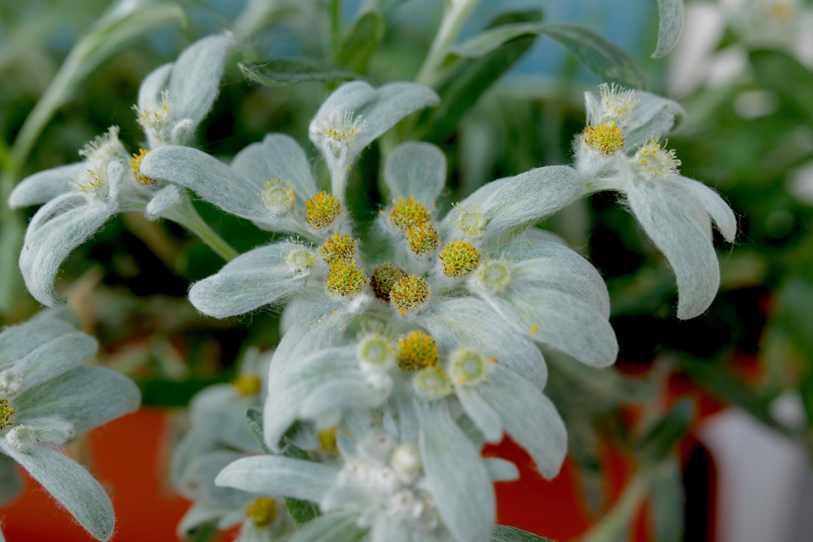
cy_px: 270
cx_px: 404
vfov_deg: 25.5
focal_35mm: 53
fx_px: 1197
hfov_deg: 37.5
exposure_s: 1/60
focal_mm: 50
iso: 100
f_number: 6.3
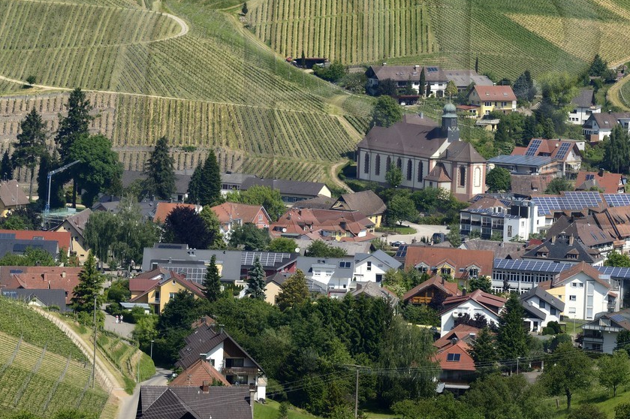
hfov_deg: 8.3
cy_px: 103
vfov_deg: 5.5
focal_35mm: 248
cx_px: 420
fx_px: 4336
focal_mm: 130
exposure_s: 1/320
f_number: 11
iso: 200
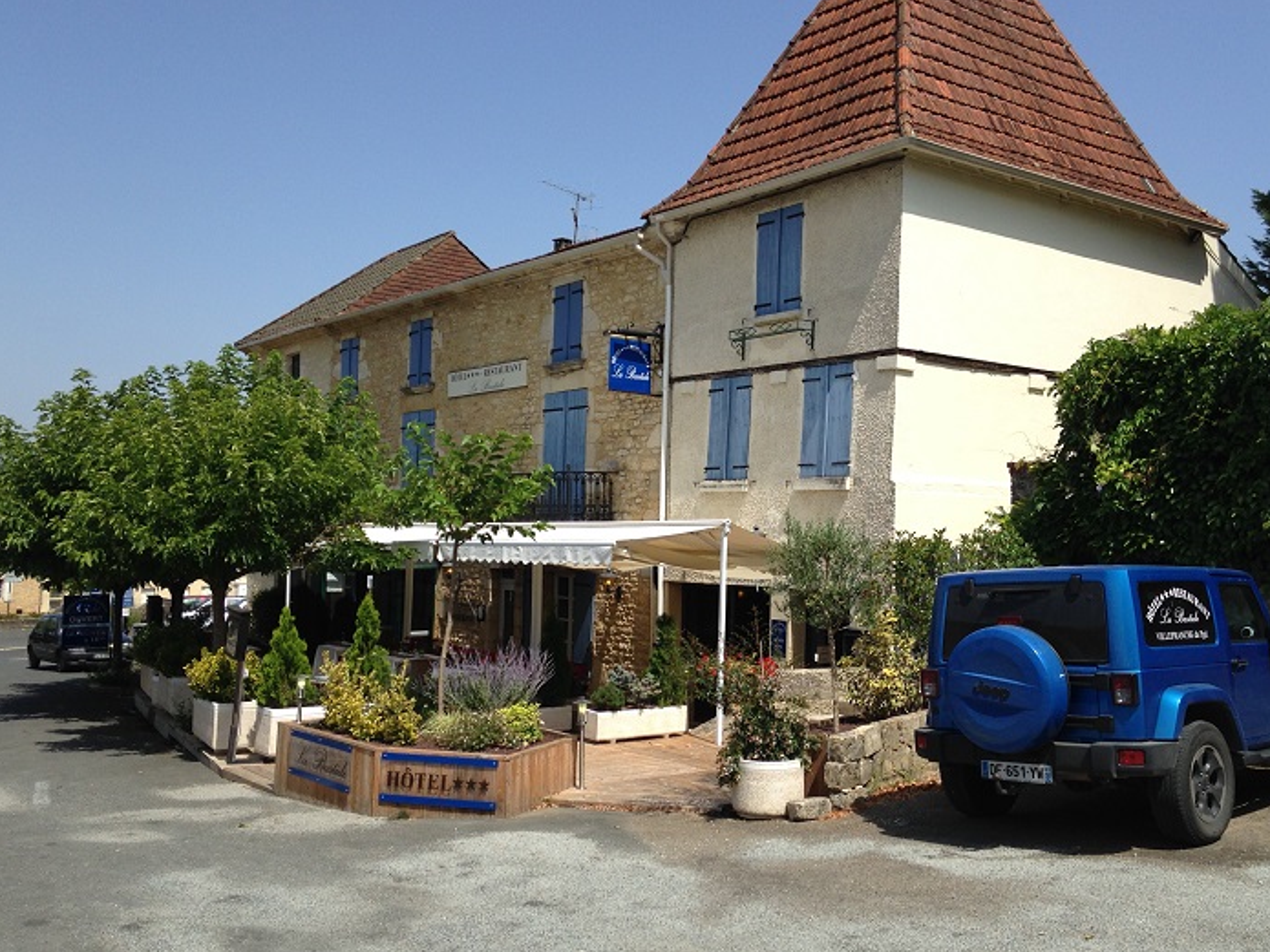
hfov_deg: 48.9
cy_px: 482
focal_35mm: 38
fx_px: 1394
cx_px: 691
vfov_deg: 37.7
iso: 50
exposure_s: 1/1695
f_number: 2.4
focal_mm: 4.12
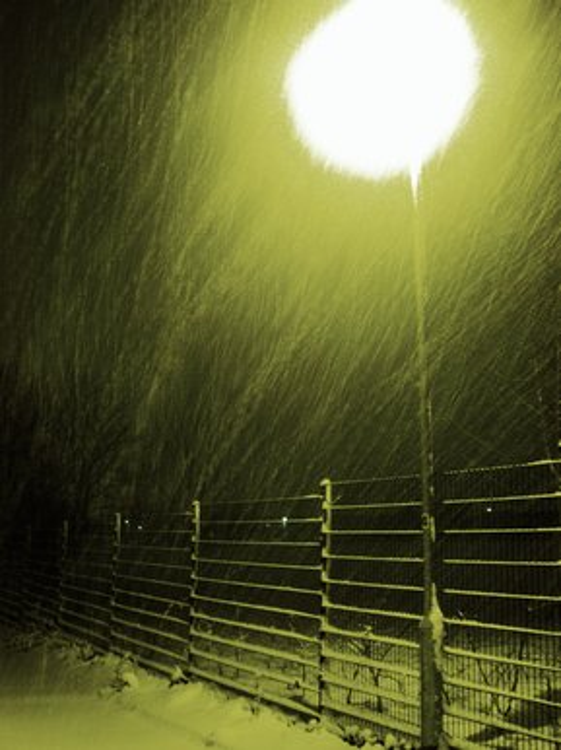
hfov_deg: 37.7
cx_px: 280
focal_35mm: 38
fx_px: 822
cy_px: 375
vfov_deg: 49.0
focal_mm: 7.9
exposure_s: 1/5
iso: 400
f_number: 2.8
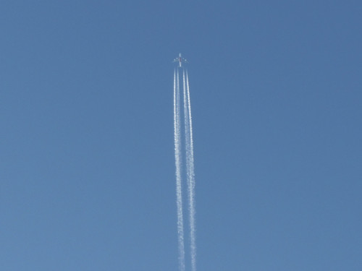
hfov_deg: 7.7
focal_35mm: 256
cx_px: 181
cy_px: 136
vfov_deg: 5.8
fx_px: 2677
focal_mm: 22.8
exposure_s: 1/160
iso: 80
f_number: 5.9
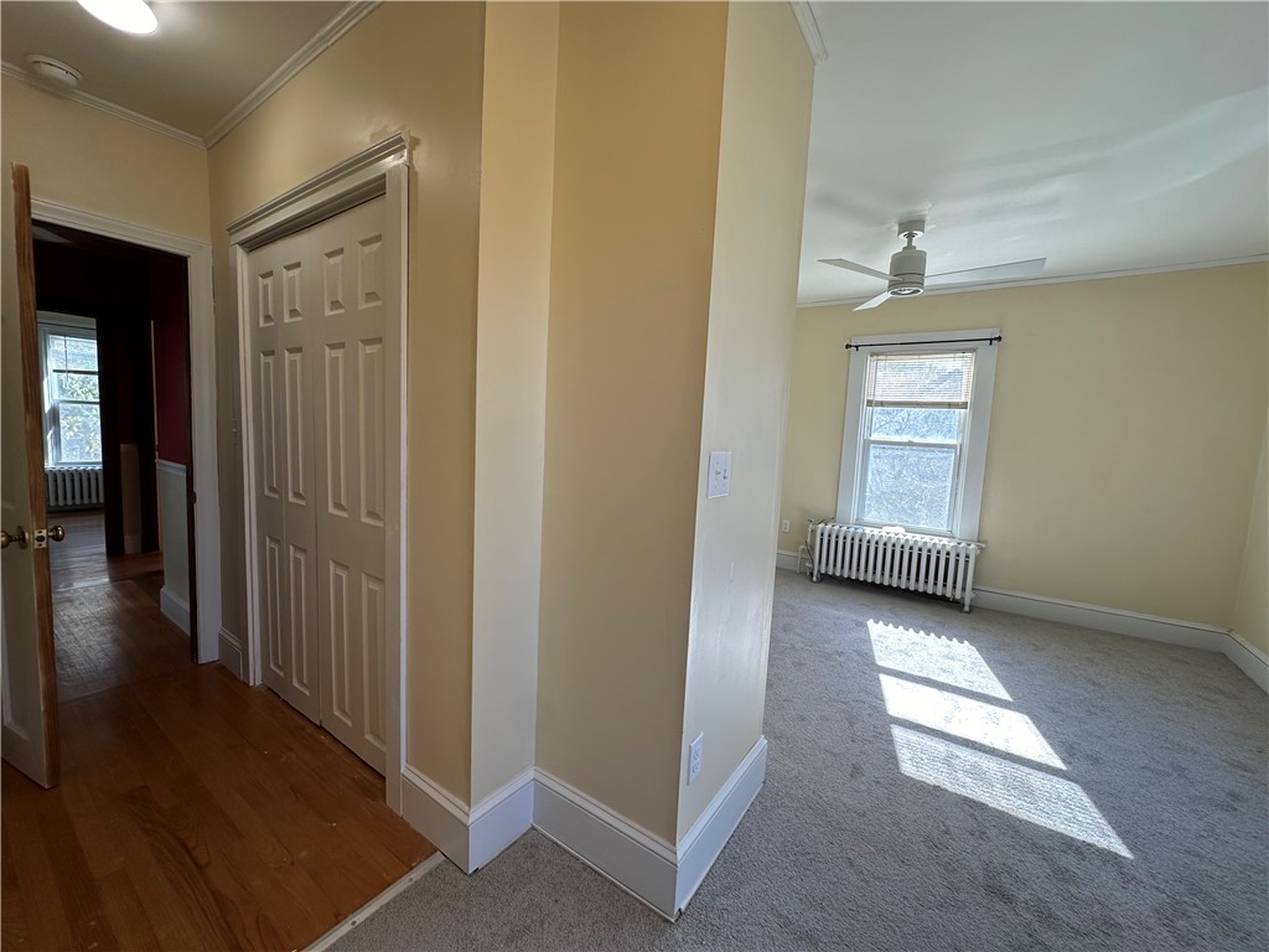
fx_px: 513
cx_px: 634
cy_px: 476
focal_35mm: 14
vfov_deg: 85.7
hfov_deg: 102.1
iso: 40
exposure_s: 1/120
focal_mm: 2.22
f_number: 2.2
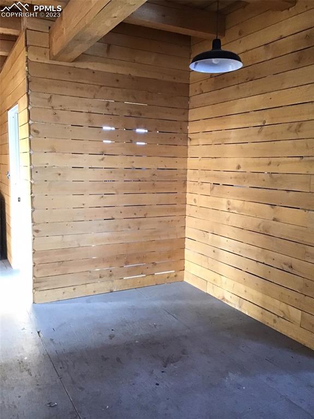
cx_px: 157
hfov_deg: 45.4
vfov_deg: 58.4
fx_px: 375
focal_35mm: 31
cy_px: 210
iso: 160
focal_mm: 3.3
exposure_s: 1/30
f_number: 2.4
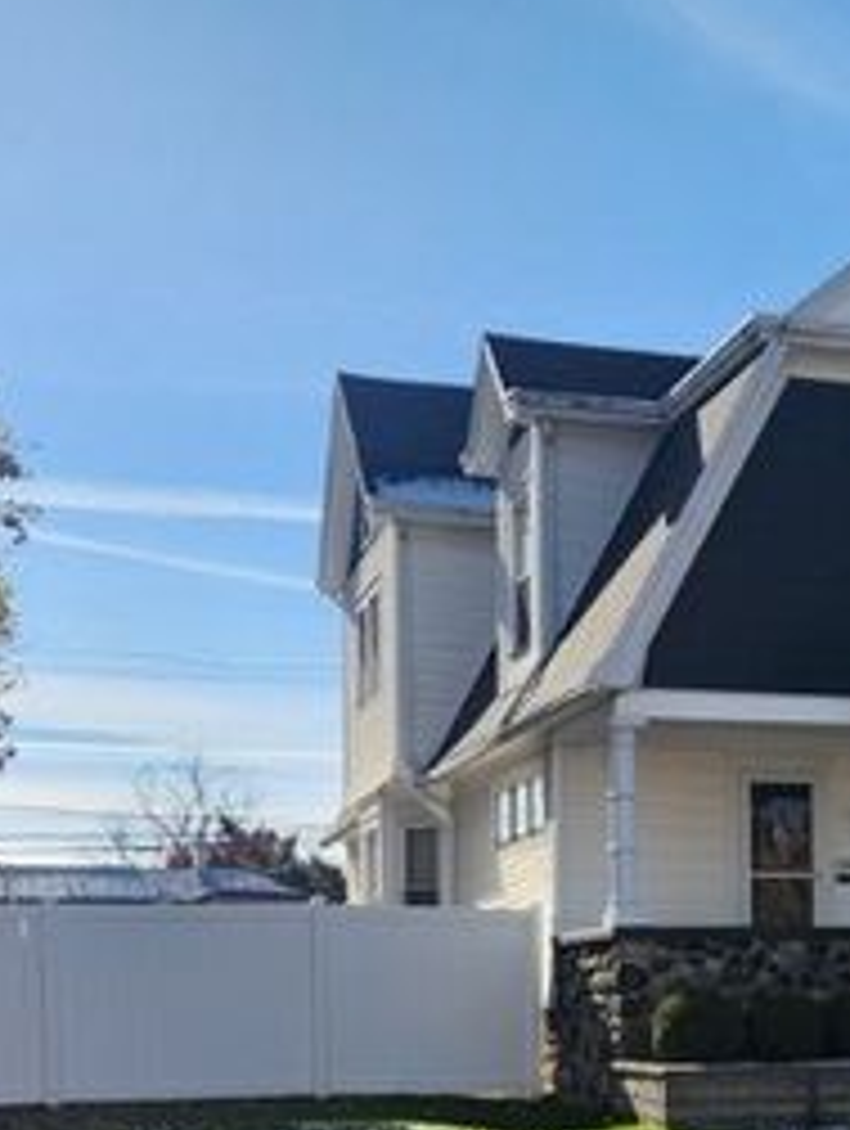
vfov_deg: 29.9
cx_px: 607
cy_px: 1069
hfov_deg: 23.9
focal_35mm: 61
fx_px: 1992
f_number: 1.8
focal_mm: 5.4
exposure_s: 1/1641
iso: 20
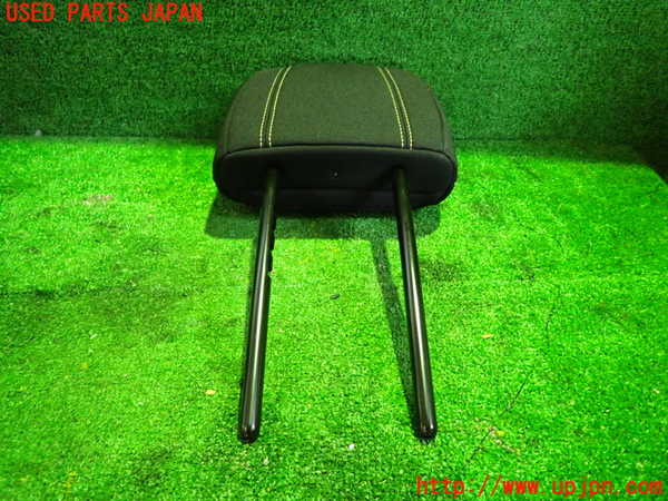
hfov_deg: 69.4
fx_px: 482
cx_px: 334
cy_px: 250
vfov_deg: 54.9
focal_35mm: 25
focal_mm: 4.5
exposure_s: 1/30
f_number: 2
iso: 800
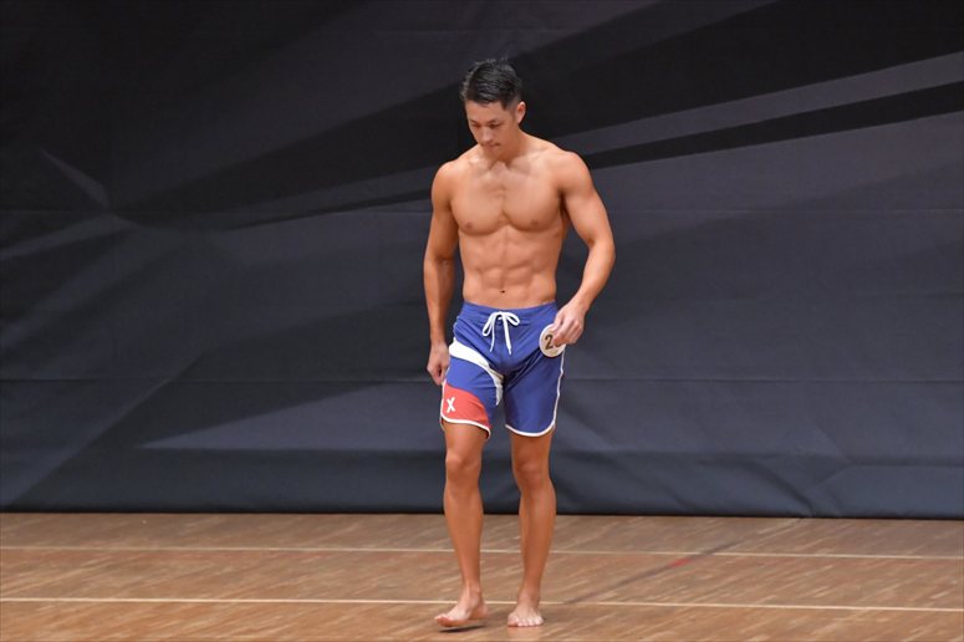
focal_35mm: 315
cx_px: 482
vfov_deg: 4.4
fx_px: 8431
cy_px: 321
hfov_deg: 6.5
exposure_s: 1/400
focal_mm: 210
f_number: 5.6
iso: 6400
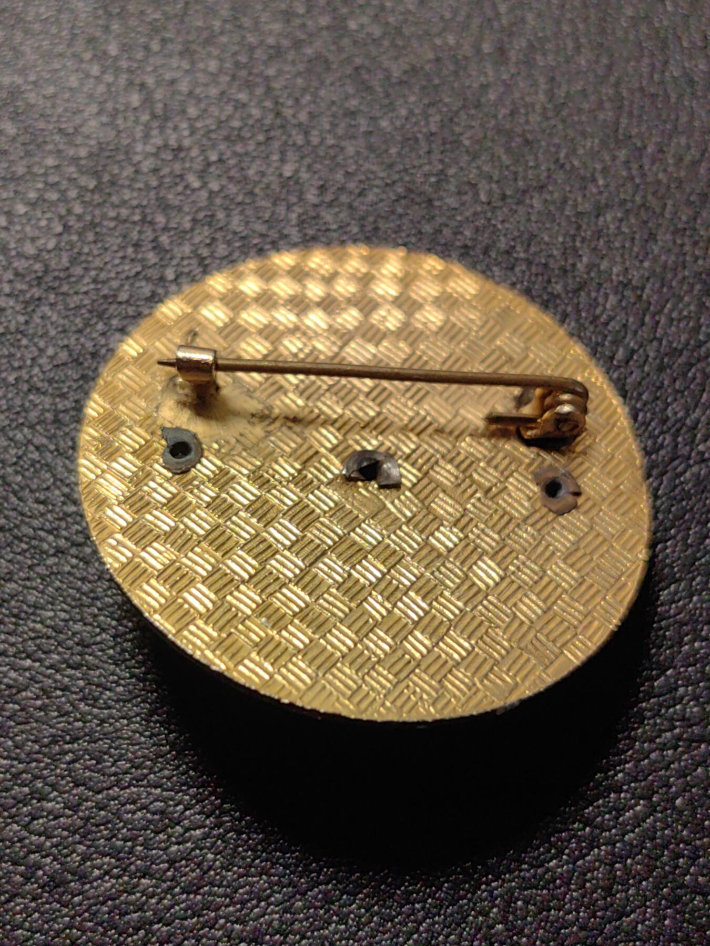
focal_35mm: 57
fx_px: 1559
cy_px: 473
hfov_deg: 25.7
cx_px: 355
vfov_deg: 33.8
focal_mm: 5.75
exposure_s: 1/410
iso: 50
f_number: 1.4
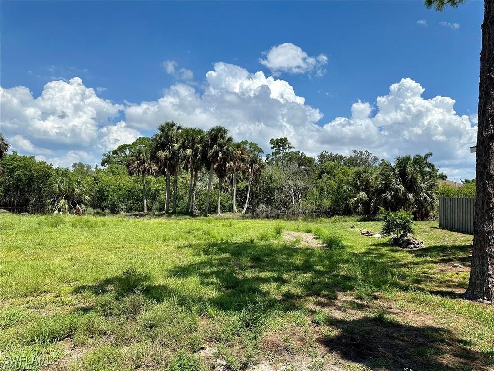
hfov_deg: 71.6
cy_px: 186
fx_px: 343
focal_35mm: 24
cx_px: 247
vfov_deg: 56.8
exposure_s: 1/6211
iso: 80
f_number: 1.78
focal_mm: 6.86
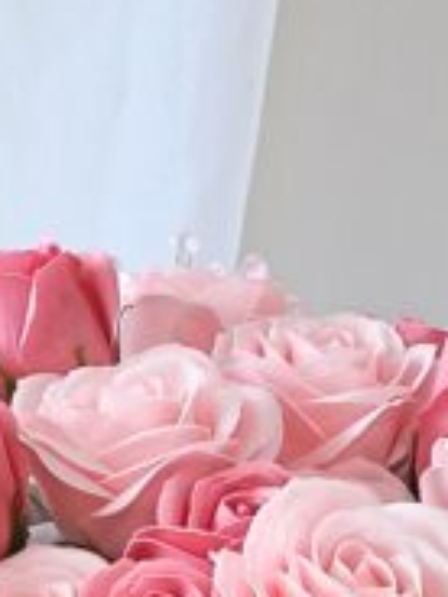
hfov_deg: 10.2
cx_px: 279
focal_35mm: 146
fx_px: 2519
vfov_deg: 12.8
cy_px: 896
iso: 702
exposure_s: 1/60
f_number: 3.5
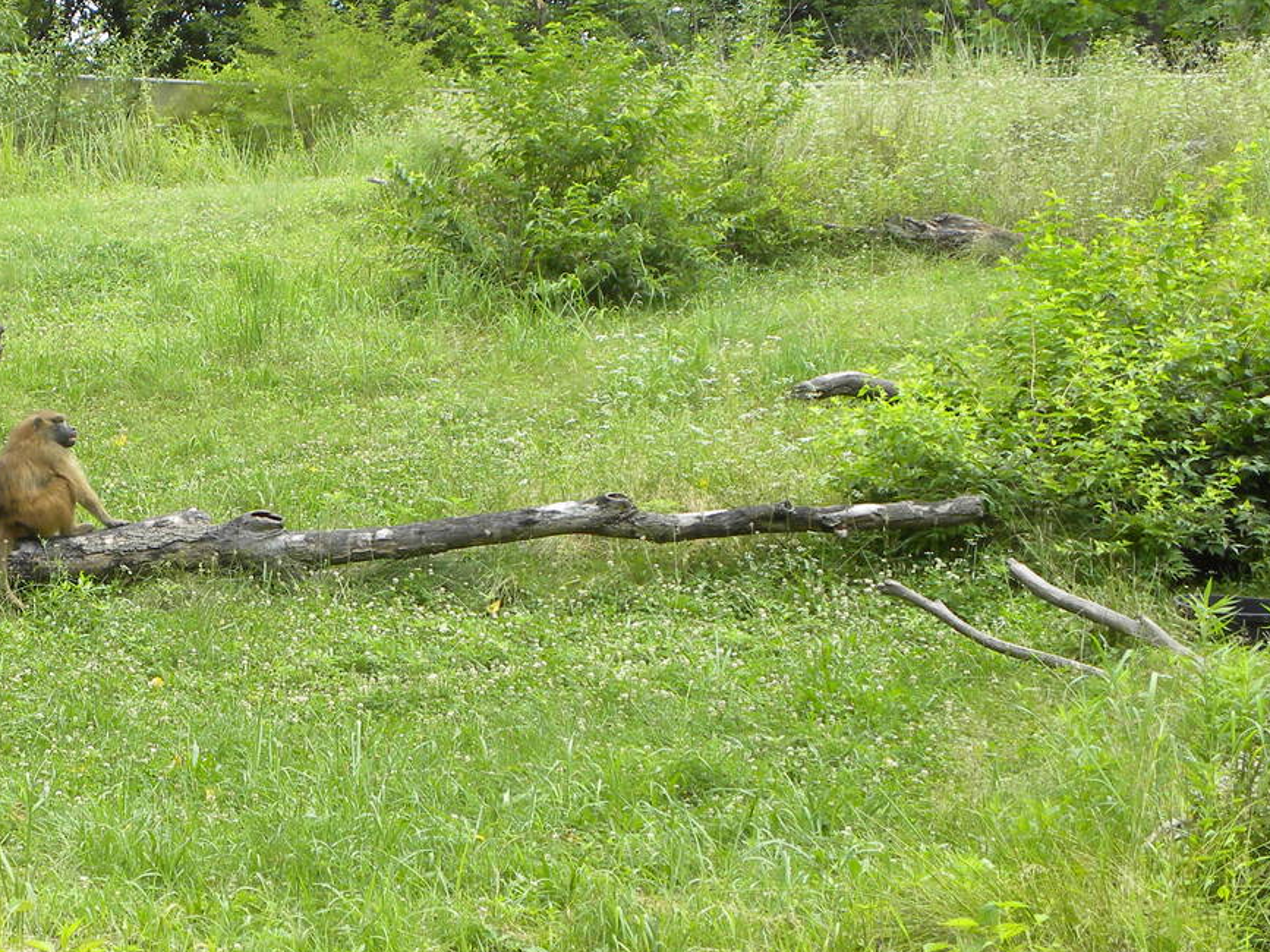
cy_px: 397
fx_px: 3925
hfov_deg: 18.1
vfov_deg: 13.8
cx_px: 151
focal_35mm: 107
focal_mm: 10.3
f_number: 4
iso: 64
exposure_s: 1/123
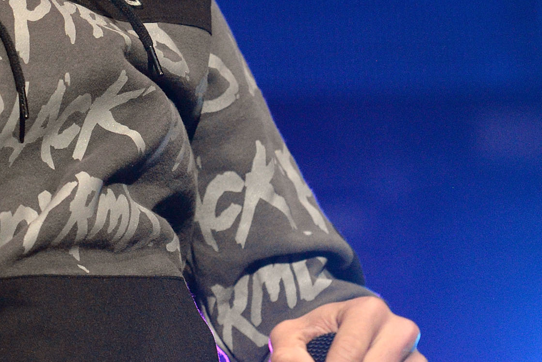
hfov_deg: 5.5
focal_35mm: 376
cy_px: -76
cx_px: -123
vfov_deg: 3.7
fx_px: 5664
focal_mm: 140
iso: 3200
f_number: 5
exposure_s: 1/1250
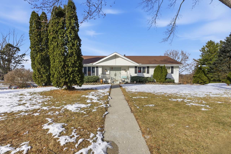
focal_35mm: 16
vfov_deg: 73.8
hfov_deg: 96.7
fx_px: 103
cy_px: 77
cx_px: 116
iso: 1250
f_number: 9
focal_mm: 16
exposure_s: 1/8000
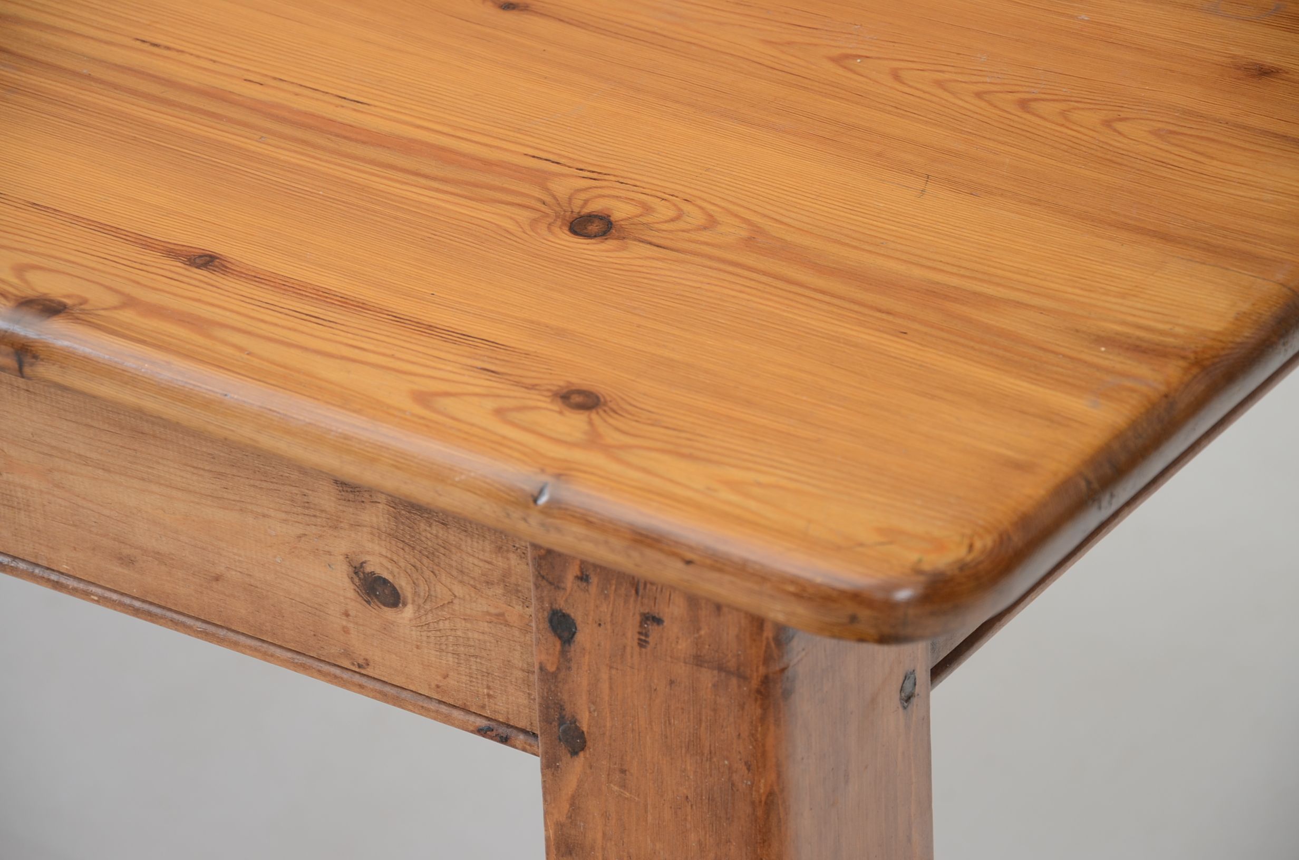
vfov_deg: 9.9
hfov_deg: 14.9
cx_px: 650
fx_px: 4969
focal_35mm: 138
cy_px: 430
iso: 200
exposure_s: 1/60
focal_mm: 92
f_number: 5.6
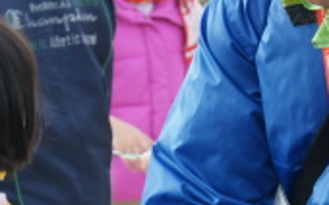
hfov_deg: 6.6
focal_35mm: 317
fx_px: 2840
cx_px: 296
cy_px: 251
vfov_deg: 4.1
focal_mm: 55
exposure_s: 1/200
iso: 200
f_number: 6.7
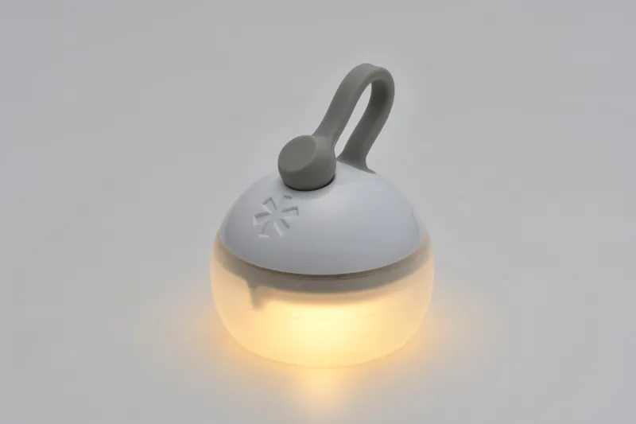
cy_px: 212
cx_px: 318
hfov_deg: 16.1
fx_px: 2252
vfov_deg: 10.7
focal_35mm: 128
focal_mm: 85
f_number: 18
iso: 100
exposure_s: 1/13
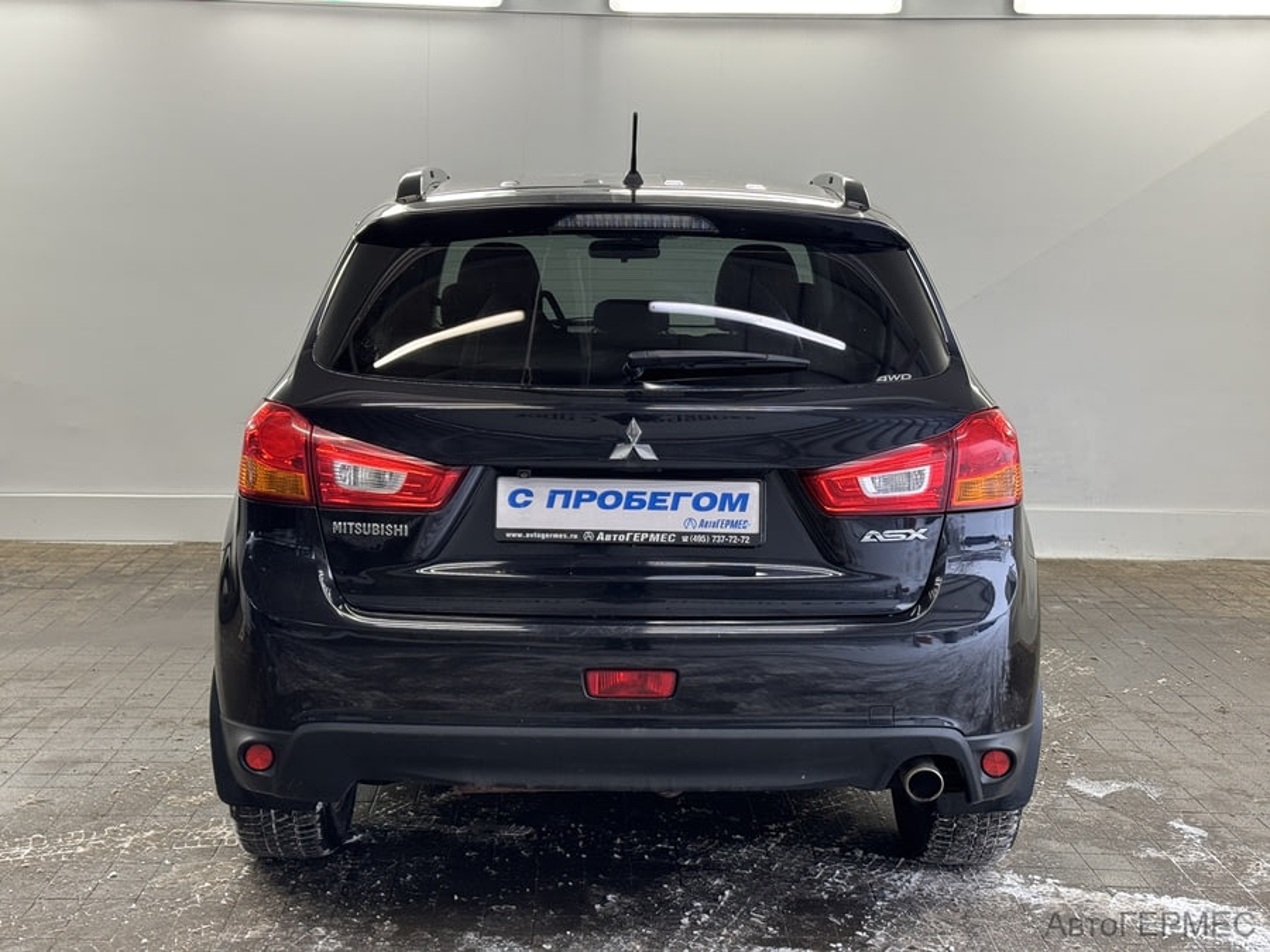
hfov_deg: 39.7
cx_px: 635
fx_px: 1761
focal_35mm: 48
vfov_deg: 30.3
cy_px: 476
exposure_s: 1/100
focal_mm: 6.76
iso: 80
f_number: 1.78
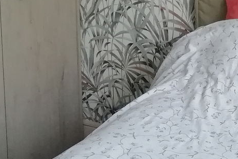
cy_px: -45
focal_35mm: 94
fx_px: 622
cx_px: 185
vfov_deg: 14.0
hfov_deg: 21.4
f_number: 2.2
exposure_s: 1/30
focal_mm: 3.46
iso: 200
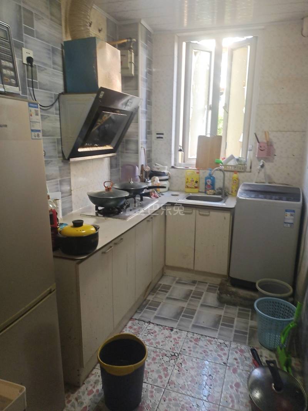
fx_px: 261
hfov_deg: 61.1
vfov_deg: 76.4
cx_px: 154
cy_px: 206
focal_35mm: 22
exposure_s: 1/33
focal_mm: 4.71
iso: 98
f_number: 1.79
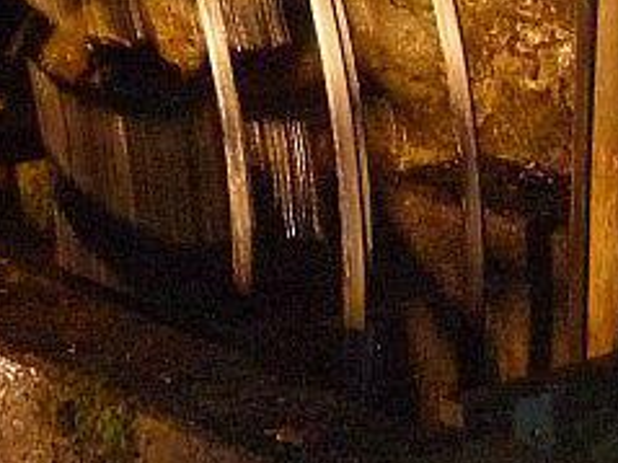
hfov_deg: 12.1
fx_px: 2926
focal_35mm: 164
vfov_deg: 8.9
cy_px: -189
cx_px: 346
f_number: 3.7
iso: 640
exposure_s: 1/8
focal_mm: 6
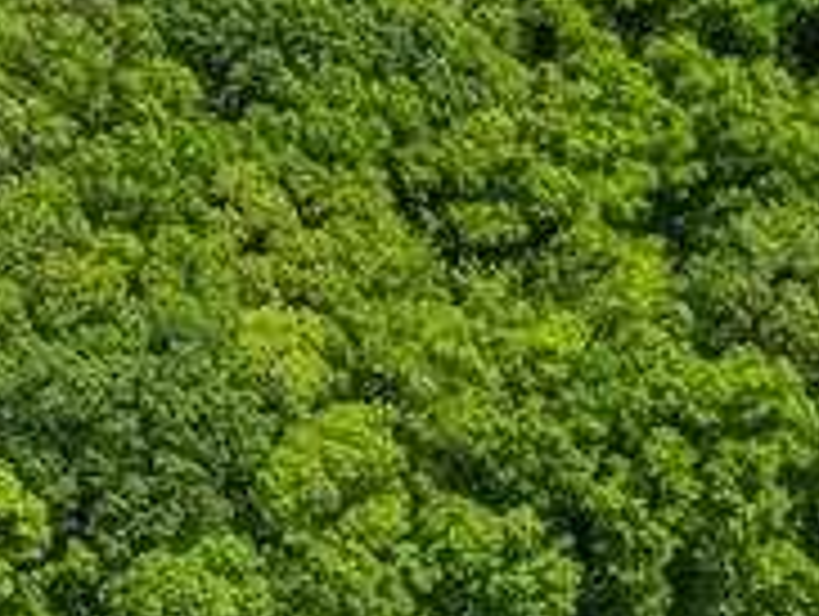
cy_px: 1066
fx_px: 3198
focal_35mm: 135
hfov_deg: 14.6
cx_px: 252
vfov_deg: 10.4
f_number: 1.7
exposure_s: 1/100
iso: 400
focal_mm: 6.72
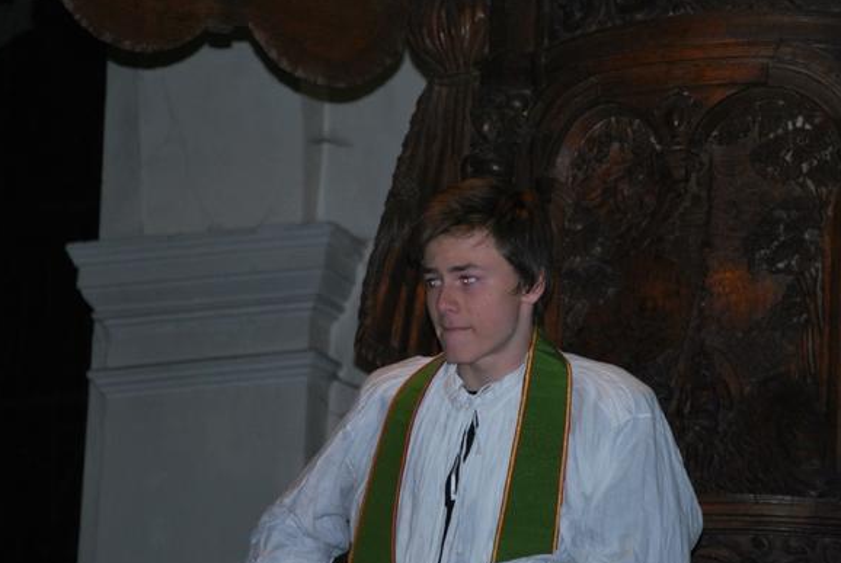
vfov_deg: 7.2
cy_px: 308
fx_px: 4458
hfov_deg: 10.8
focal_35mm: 191
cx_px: 490
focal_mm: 105
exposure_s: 1/60
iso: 560
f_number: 5.6
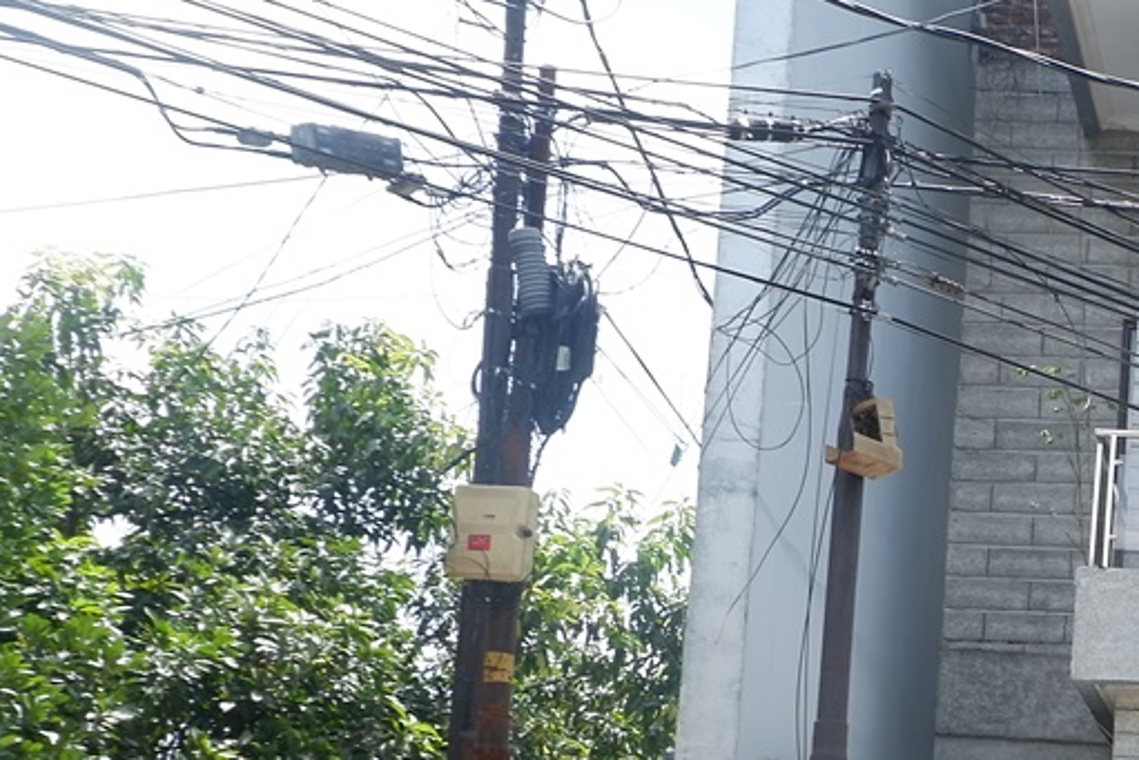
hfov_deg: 24.8
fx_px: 2184
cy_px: 832
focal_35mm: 69
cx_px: 1537
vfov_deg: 19.0
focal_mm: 16
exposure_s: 1/150
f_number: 7.1
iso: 200
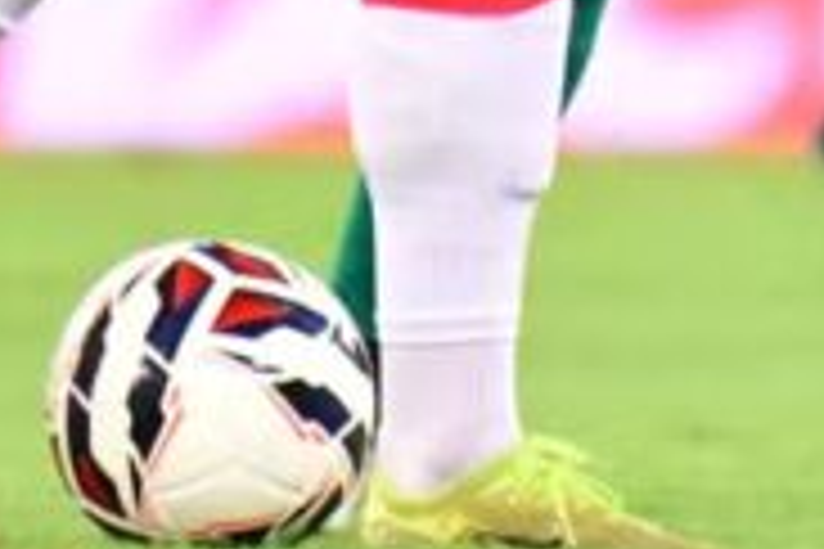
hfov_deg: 1.6
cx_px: 901
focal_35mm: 1259
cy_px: -567
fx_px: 28815
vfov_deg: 1.1
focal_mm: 300
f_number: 2.8
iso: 2500
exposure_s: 1/800
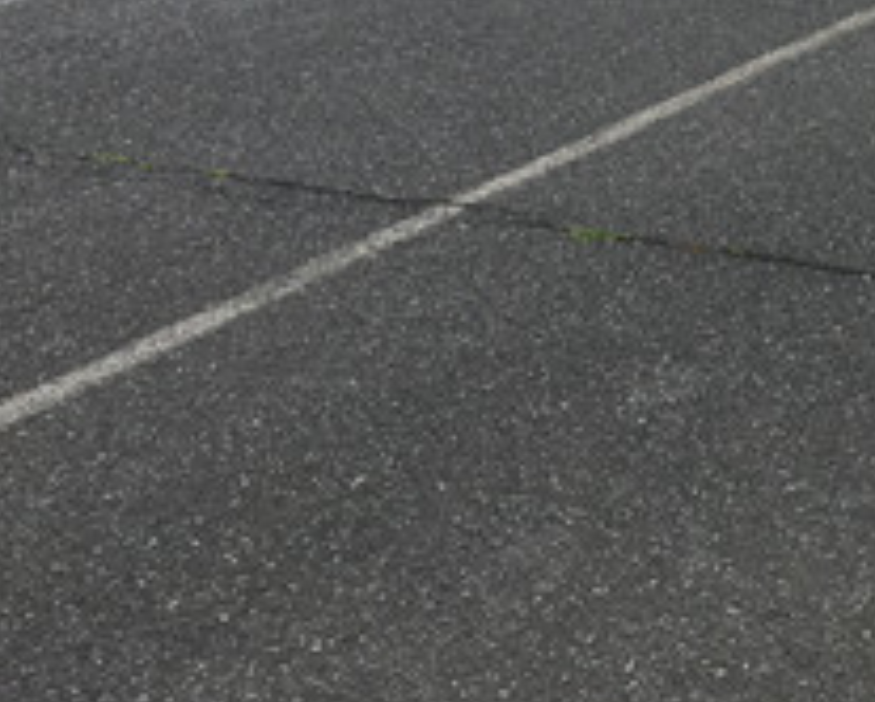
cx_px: 1116
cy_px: -216
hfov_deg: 21.2
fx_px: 2126
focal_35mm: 82
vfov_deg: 17.6
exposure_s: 1/725
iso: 25
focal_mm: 4.15
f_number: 2.2
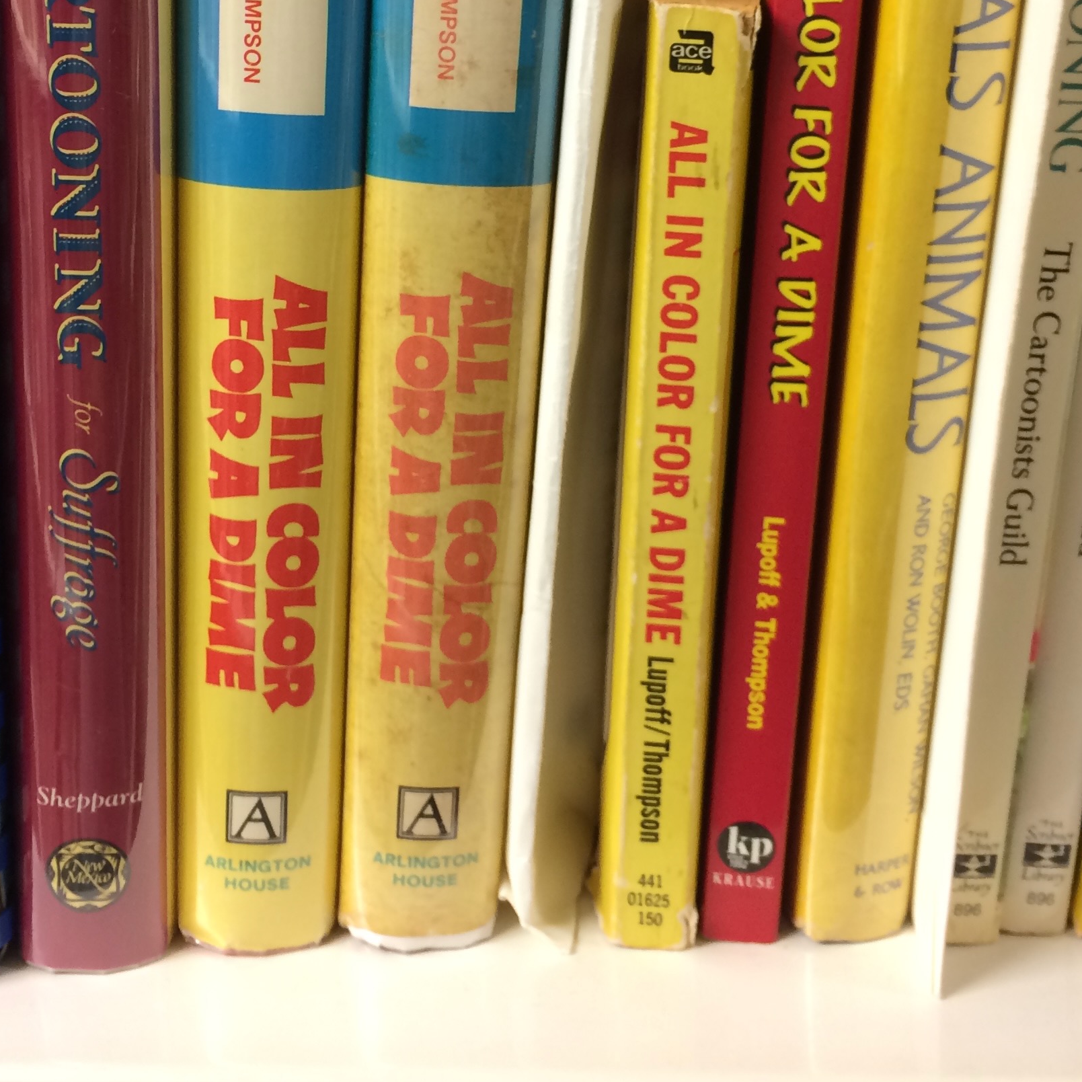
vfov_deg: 32.1
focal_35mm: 52
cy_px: 261
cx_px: 529
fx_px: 1839
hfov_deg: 32.8
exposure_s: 1/30
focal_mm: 4.15
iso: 80
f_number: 2.2
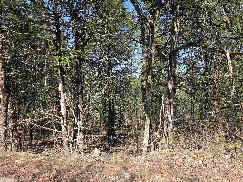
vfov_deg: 53.1
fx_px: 183
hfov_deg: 67.1
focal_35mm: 26
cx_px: 134
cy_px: 92
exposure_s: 1/1505
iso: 80
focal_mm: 6.3
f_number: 1.7
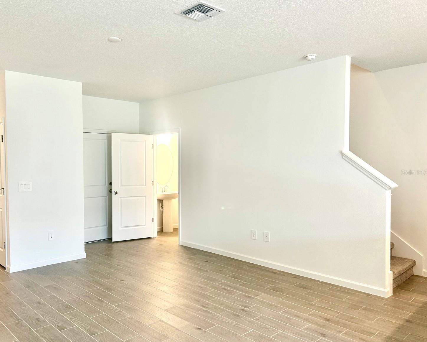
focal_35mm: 28
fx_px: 354
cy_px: 172
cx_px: 193
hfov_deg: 62.1
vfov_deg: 51.5
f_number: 1.5
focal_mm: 5.7
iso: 64
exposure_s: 1/60
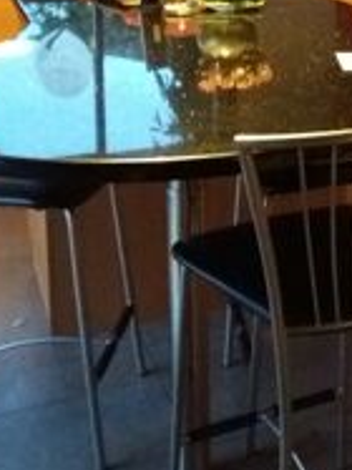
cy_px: 19
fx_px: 869
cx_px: 367
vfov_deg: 28.7
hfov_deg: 21.9
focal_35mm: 64
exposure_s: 1/17
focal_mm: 3.7
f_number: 1.9
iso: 1250
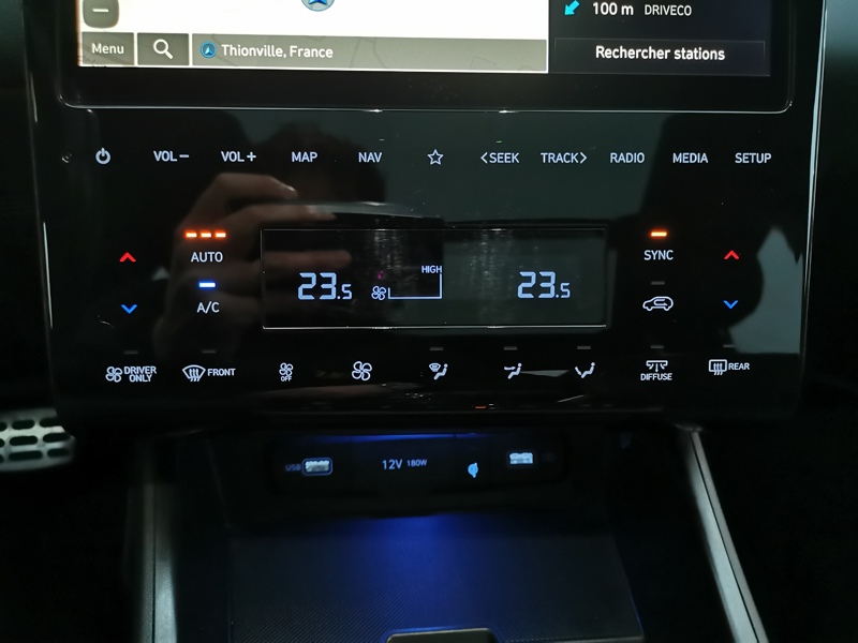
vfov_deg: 51.4
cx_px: 429
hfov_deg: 65.3
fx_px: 669
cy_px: 322
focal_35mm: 27
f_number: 1.8
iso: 640
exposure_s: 1/50
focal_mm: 5.58
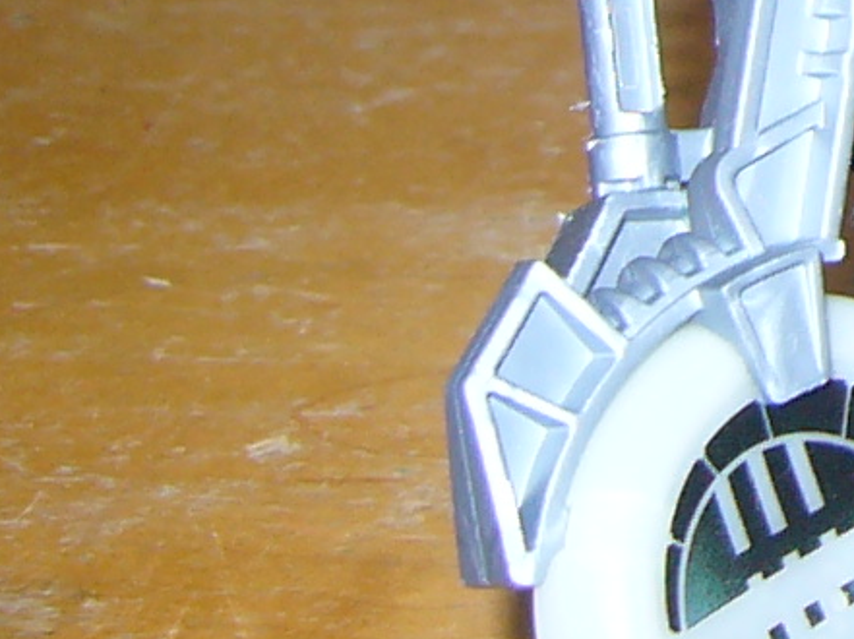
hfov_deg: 10.0
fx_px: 4511
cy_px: -627
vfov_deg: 7.8
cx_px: 1723
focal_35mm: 183
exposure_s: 1/60
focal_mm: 5.8
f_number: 2.8
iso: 100
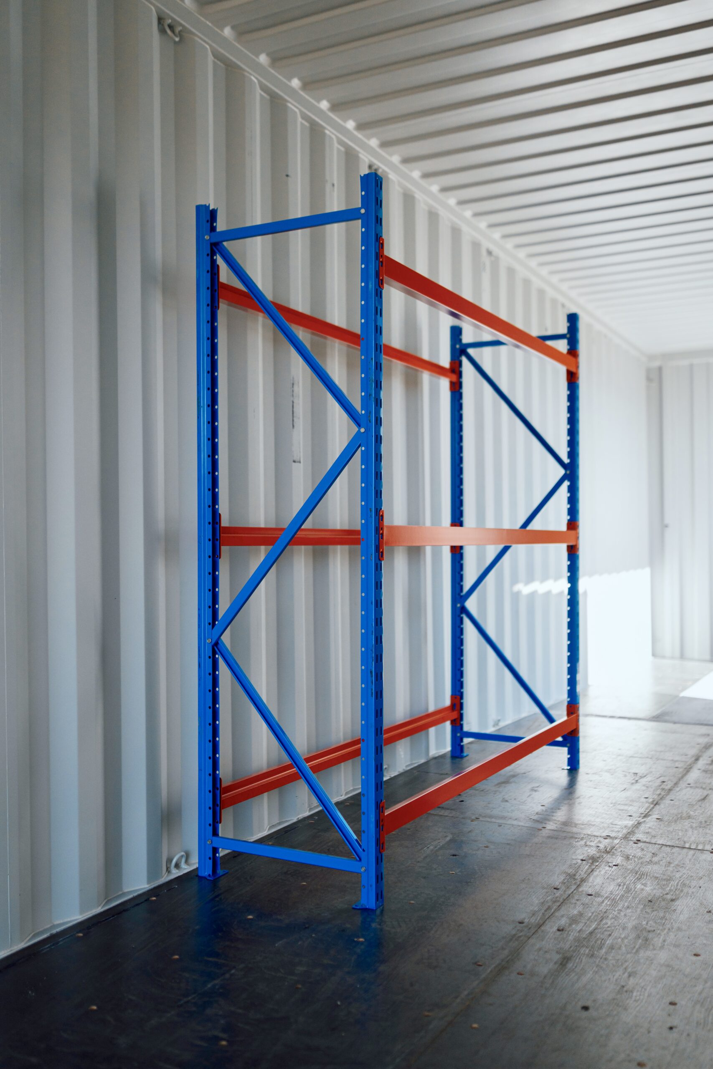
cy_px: 534
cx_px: 356
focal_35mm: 35
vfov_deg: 54.4
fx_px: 1040
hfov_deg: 37.9
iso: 500
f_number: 1.6
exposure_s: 1/1600
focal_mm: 35
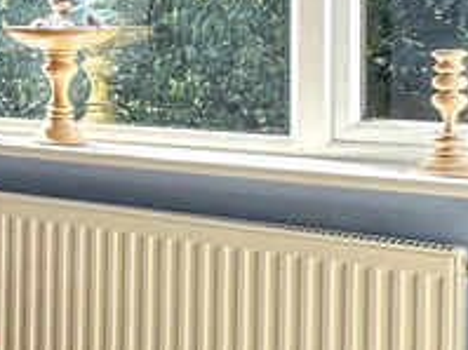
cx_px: -524
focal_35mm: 72
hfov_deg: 17.2
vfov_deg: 20.4
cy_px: 214
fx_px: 973
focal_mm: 2.22
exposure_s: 1/144
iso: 40
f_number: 2.2
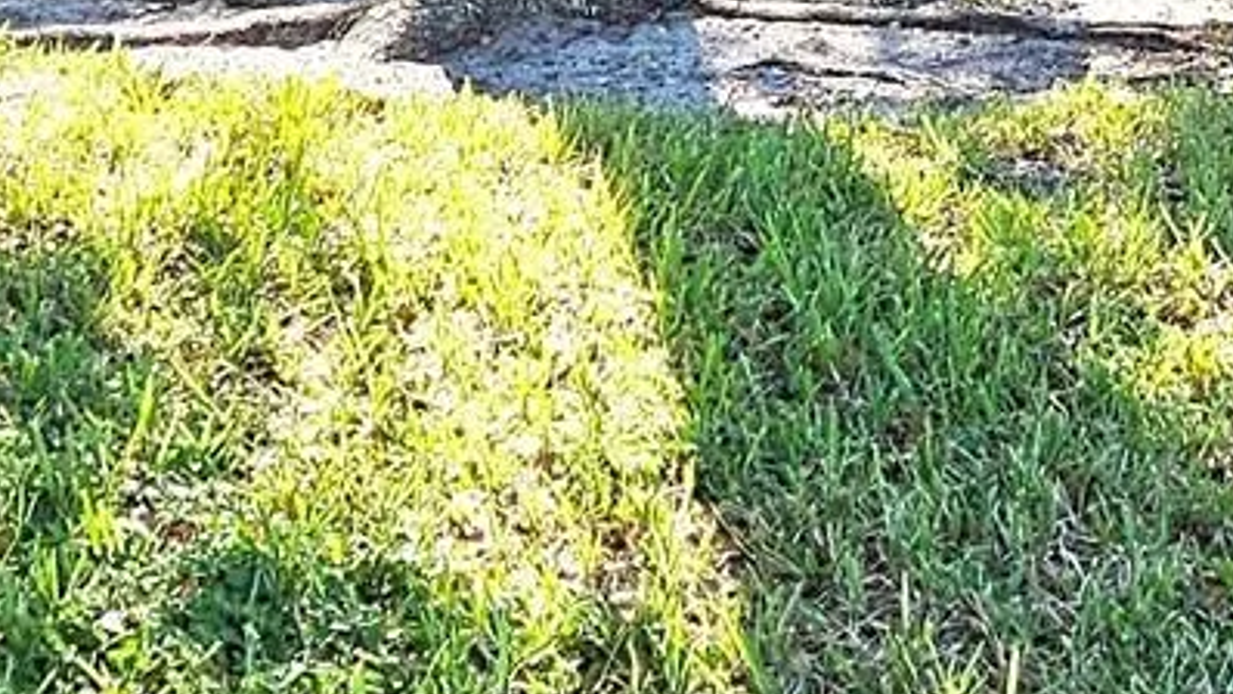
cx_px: 1295
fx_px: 4218
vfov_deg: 9.1
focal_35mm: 129
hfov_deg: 16.2
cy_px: -480
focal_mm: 5.4
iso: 25
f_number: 1.8
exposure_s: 1/435
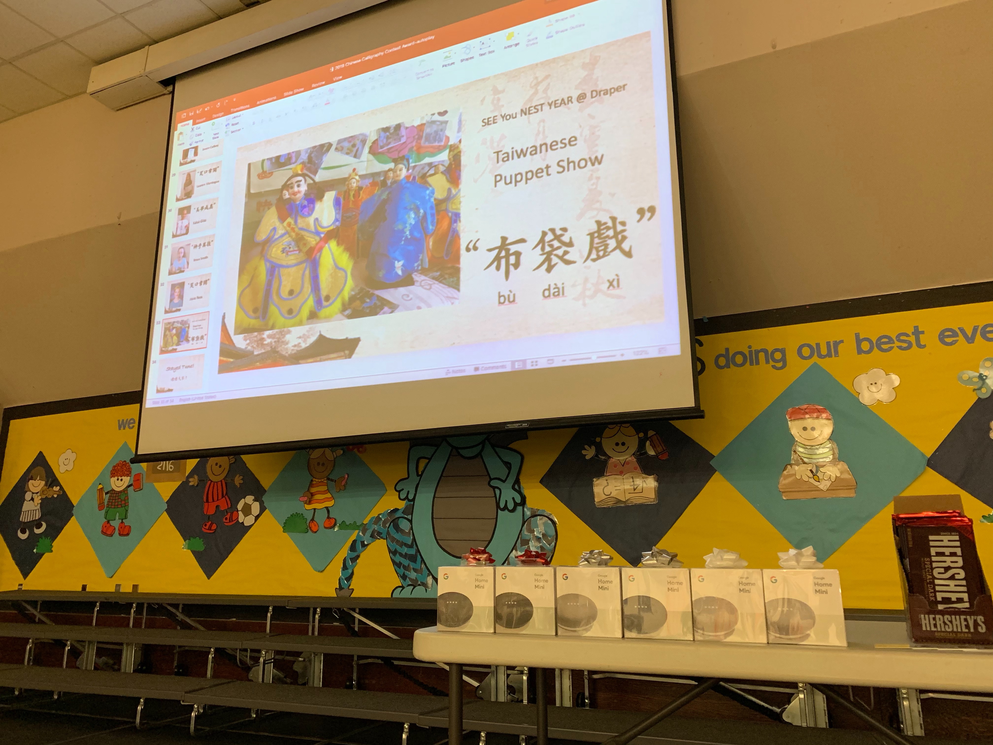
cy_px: 372
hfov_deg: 67.3
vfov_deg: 53.1
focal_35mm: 26
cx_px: 496
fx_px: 746
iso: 200
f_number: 1.8
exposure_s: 1/48
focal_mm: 4.25
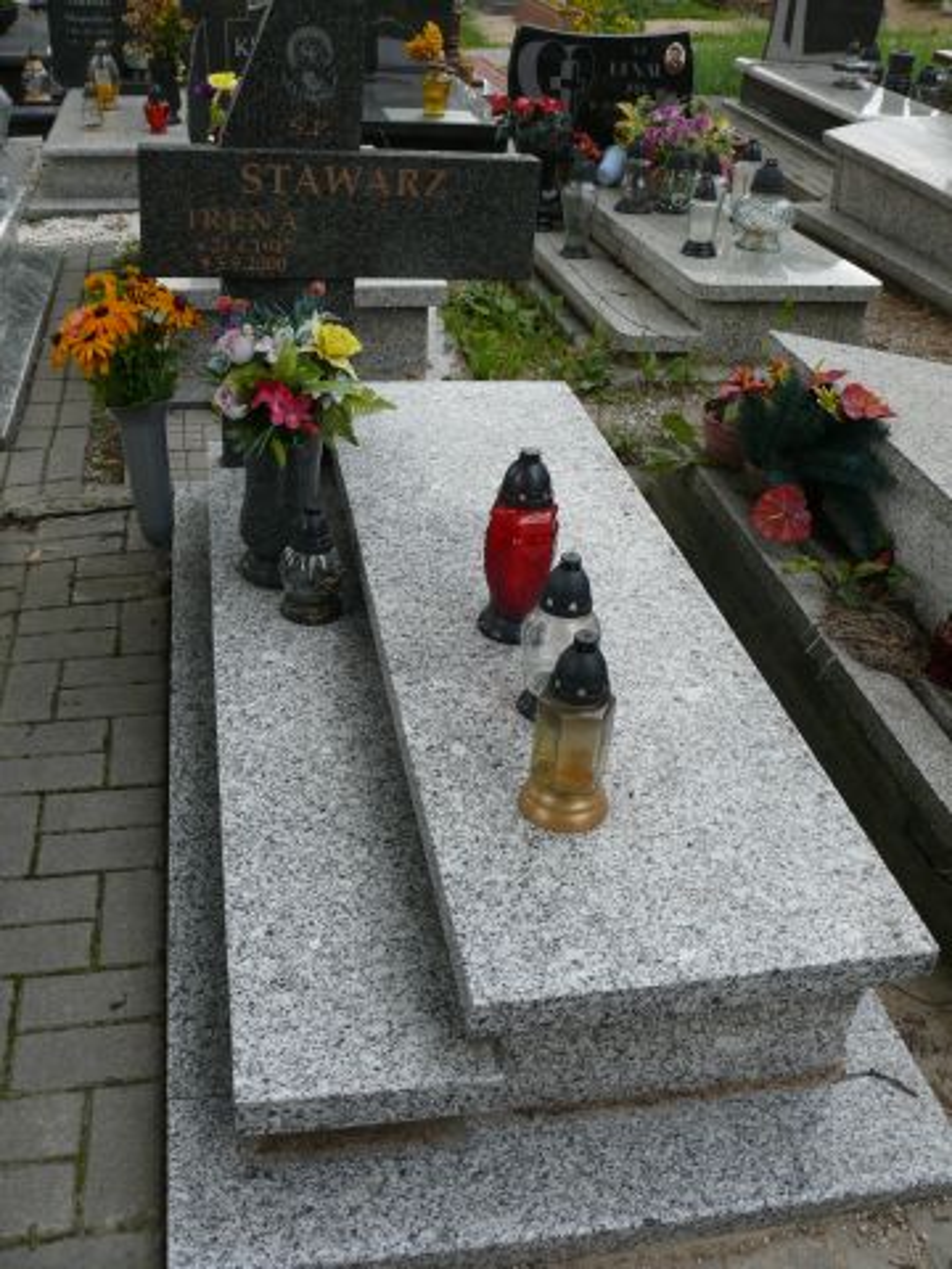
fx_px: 1283
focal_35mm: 35
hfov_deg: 40.7
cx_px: 476
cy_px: 634
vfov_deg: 52.6
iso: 100
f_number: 4
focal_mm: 7.4
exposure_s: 1/160
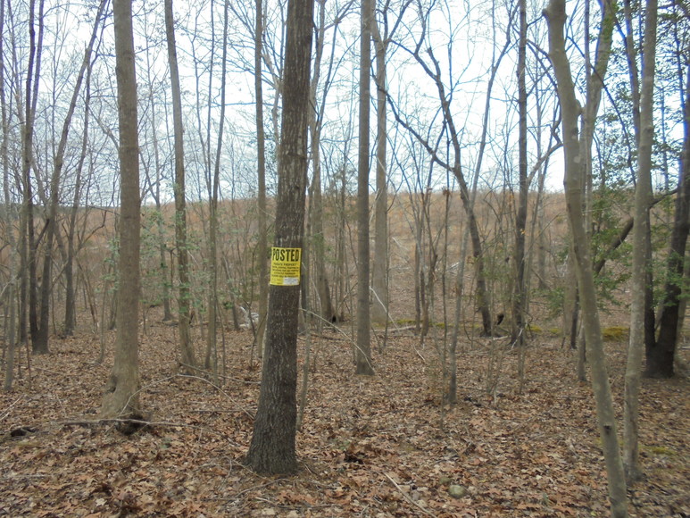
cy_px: 259
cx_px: 345
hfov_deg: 67.3
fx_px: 518
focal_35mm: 26
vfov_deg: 53.1
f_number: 3.5
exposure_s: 1/250
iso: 160
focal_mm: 4.6
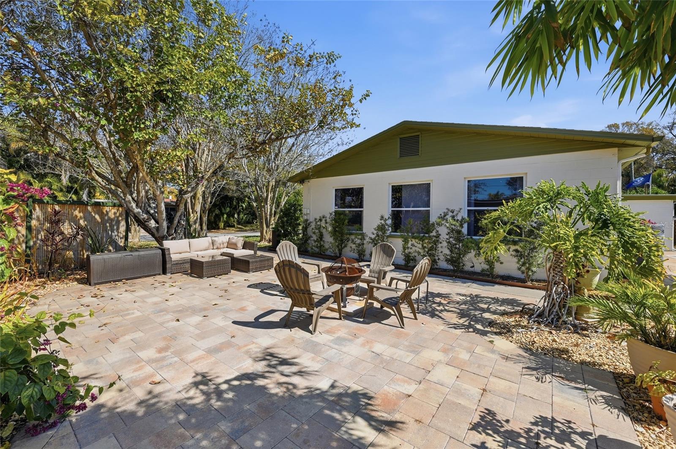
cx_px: 338
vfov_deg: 81.1
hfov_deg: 104.3
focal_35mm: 14
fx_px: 263
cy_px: 224
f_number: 9
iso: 250
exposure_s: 1/8000
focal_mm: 14
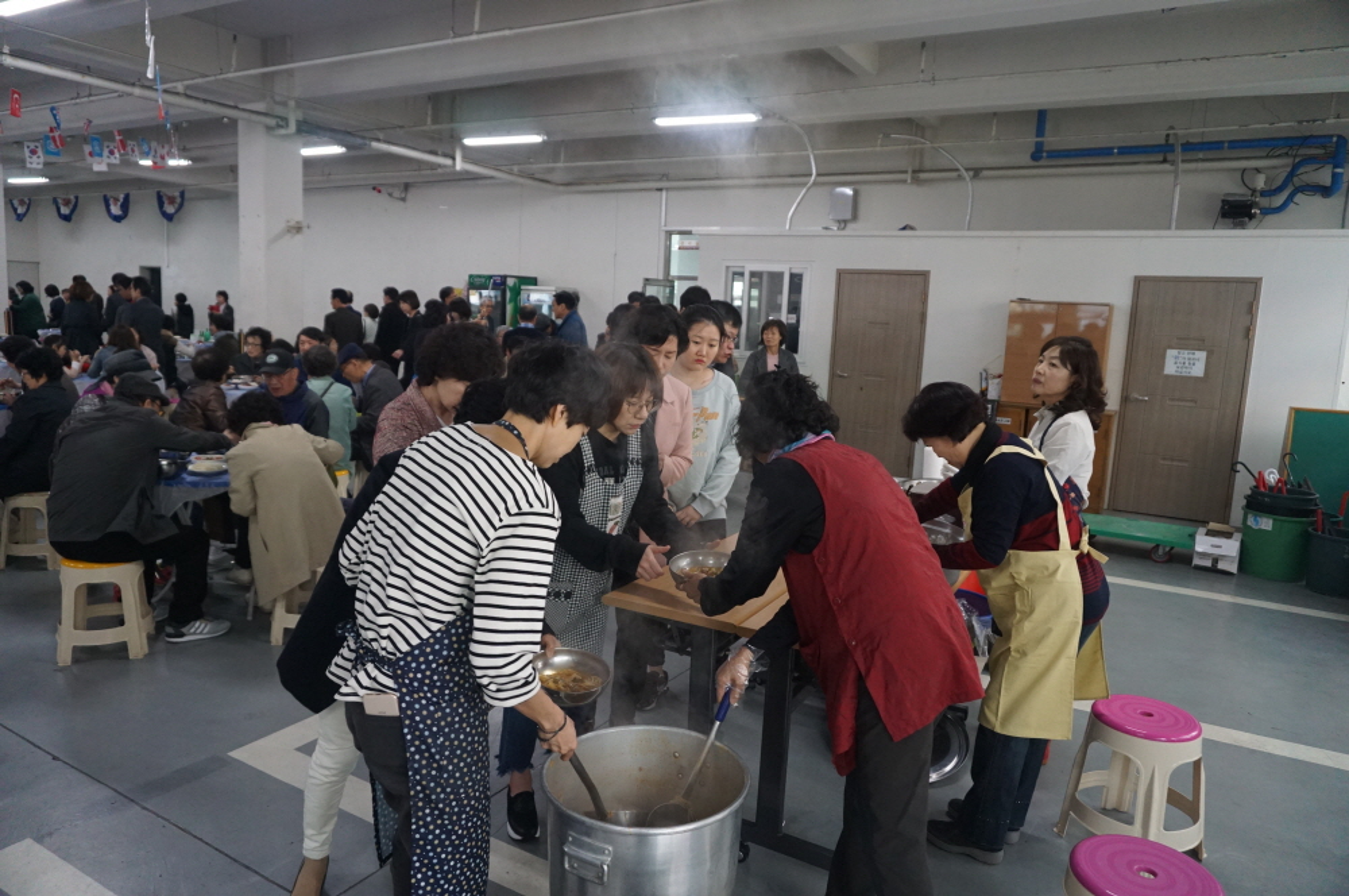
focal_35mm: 24
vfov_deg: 53.0
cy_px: 448
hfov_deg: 73.8
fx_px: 898
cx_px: 674
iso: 1600
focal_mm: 16
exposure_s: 1/160
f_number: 4
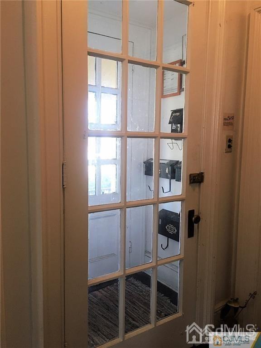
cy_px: 174
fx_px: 292
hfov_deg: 48.2
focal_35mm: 29
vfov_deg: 61.7
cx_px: 130
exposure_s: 1/30
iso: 125
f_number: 2.2
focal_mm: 4.15
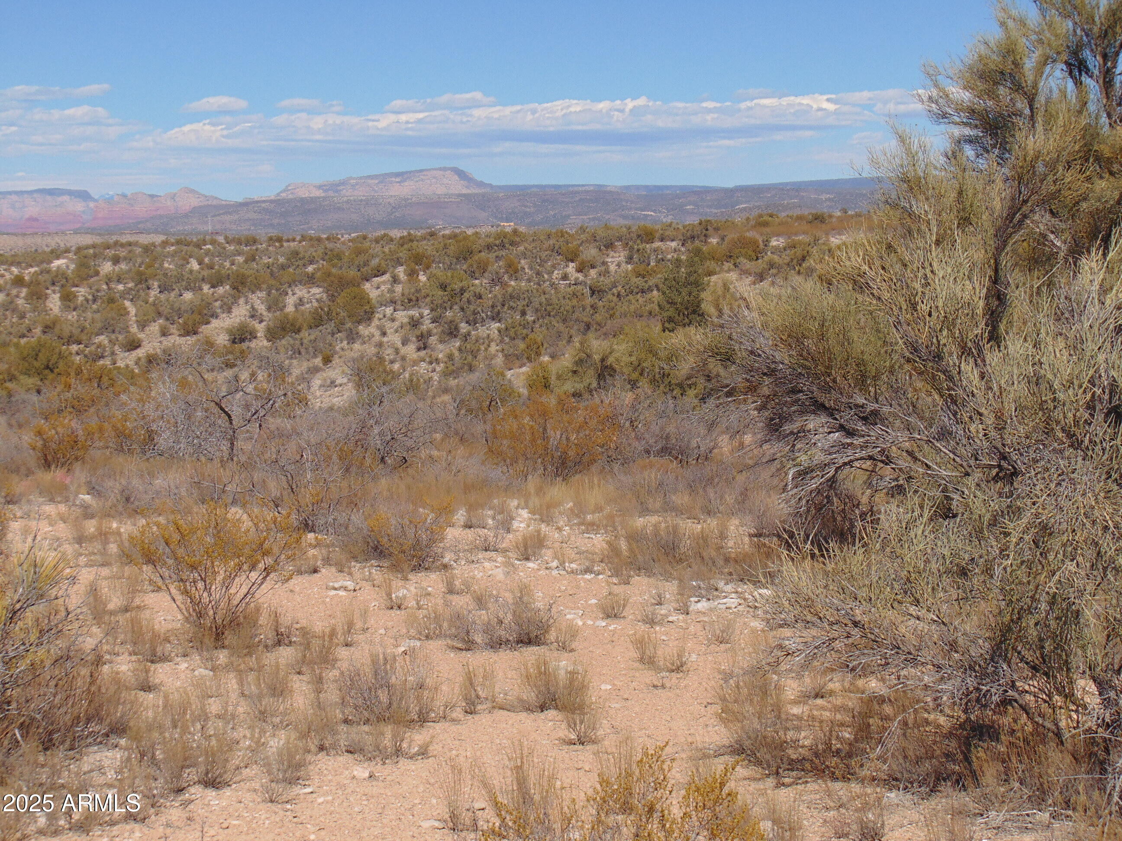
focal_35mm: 71
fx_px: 2301
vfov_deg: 20.7
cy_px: 420
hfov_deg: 27.4
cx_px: 561
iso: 80
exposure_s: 1/320
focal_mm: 12.8
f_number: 9.6
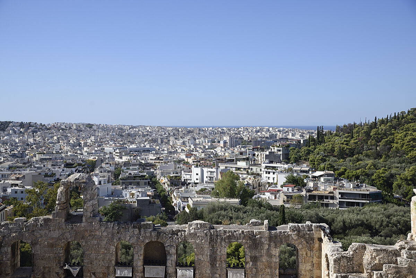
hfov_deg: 41.1
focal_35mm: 48
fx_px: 555
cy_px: 139
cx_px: 208
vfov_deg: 28.1
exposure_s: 1/500
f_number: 7.1
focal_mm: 48
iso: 100
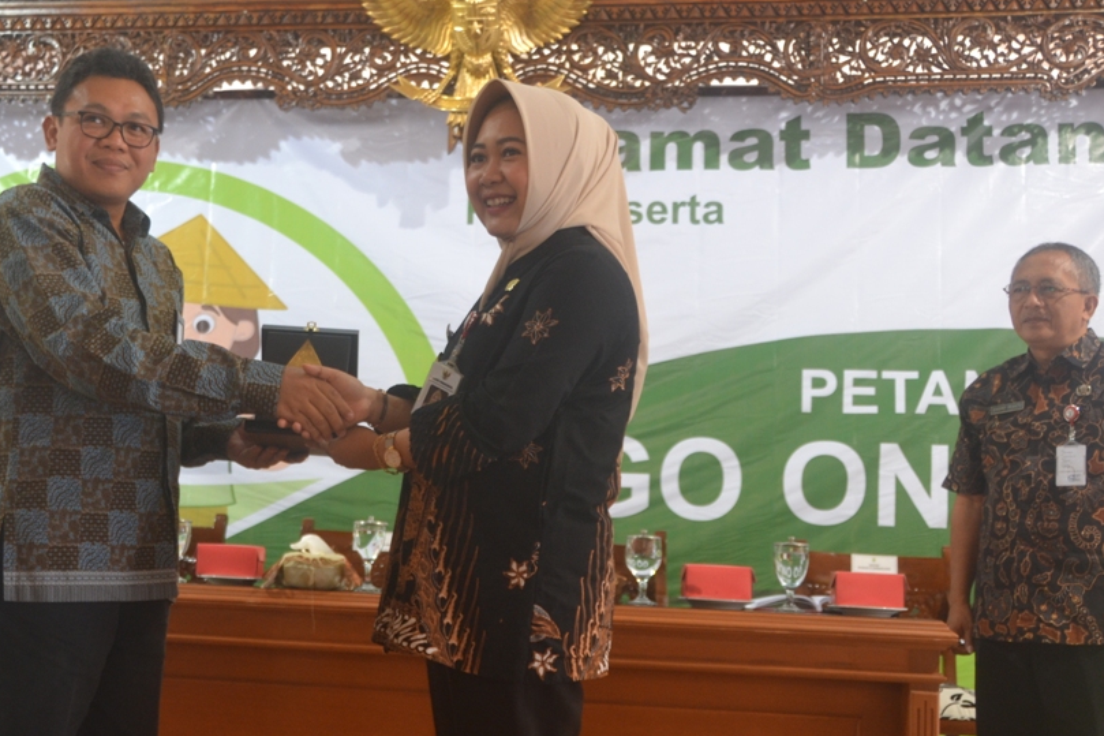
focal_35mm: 47
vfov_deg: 28.6
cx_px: 348
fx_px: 1441
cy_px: 425
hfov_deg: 41.3
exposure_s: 1/25
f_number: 3.8
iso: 400
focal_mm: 22
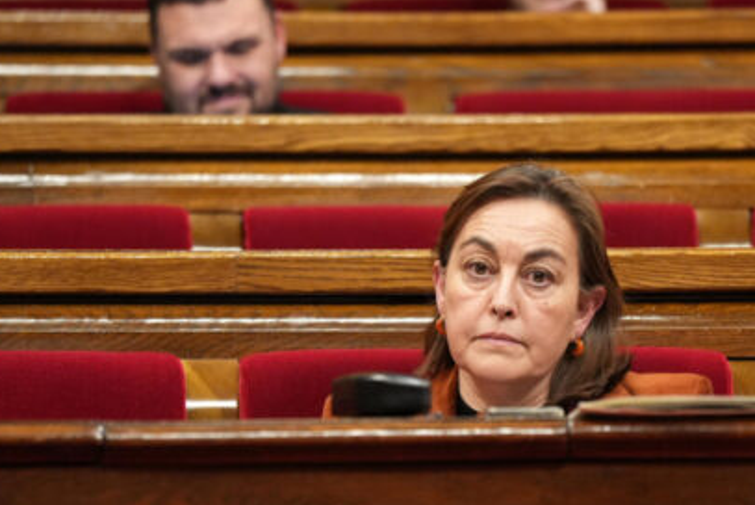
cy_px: 356
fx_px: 6800
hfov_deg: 6.4
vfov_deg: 4.2
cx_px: 466
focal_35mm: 324
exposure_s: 1/160
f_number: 4
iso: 4000
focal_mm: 200
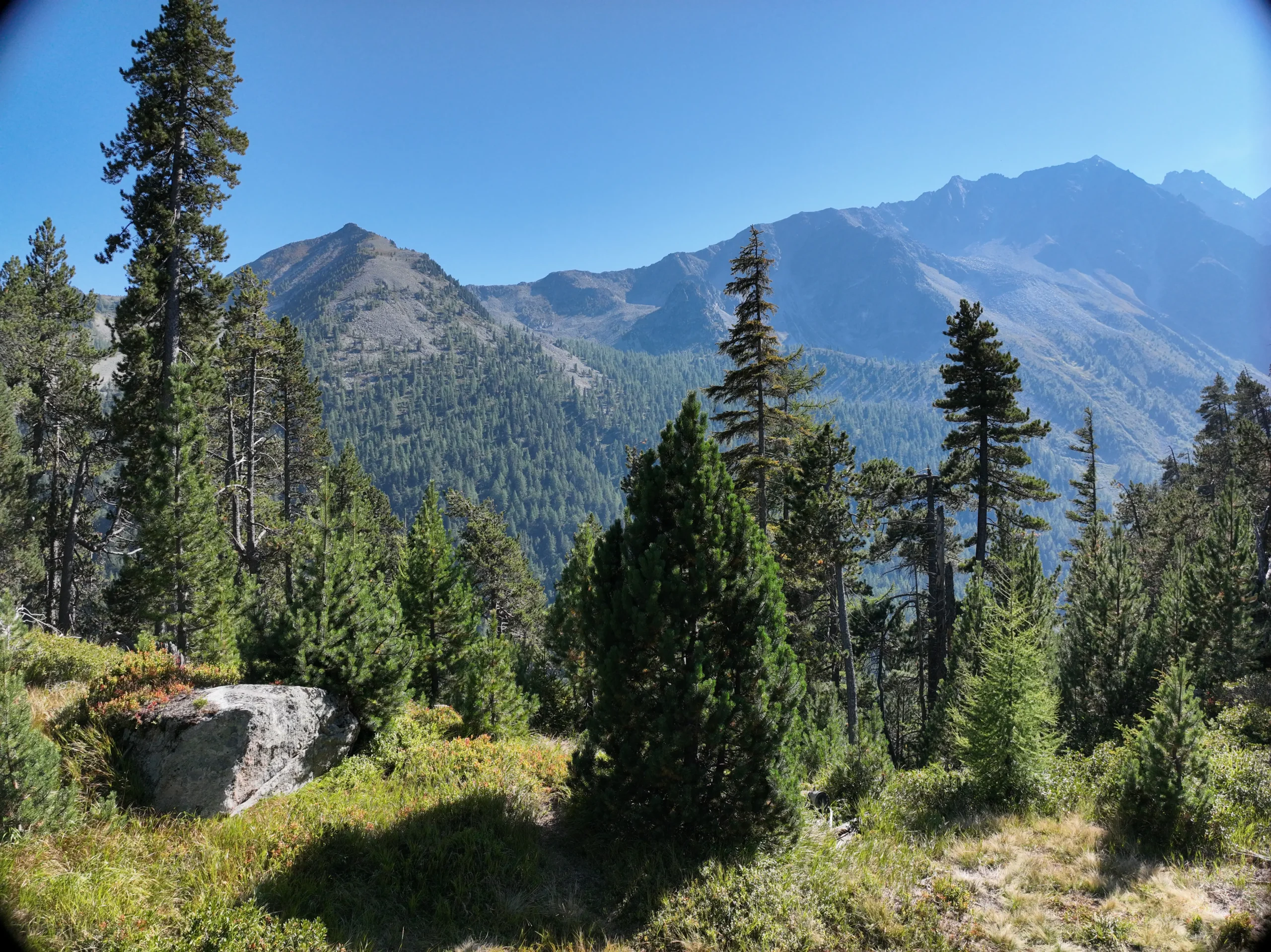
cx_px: 636
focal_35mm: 24
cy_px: 476
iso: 100
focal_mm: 12.29
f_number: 3.2
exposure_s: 1/2000
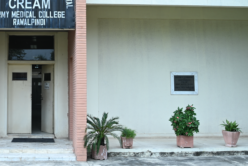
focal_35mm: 63
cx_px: 41
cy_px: 52
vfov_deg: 21.5
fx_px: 434
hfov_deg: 30.9
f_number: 5
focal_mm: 29
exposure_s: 1/160
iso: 125
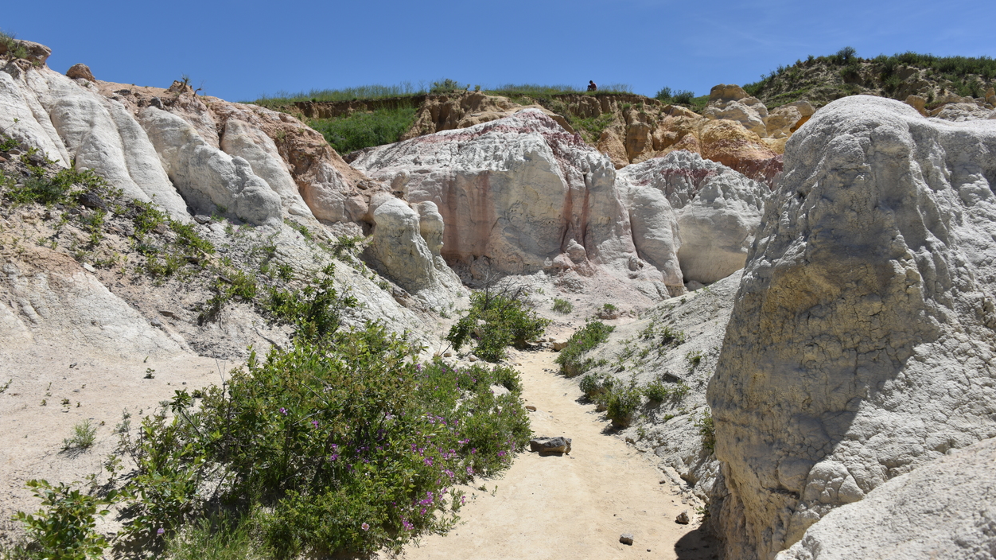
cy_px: 322
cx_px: 497
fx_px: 792
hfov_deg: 64.3
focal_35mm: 30
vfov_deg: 38.8
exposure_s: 1/320
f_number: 9
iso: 100
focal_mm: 28
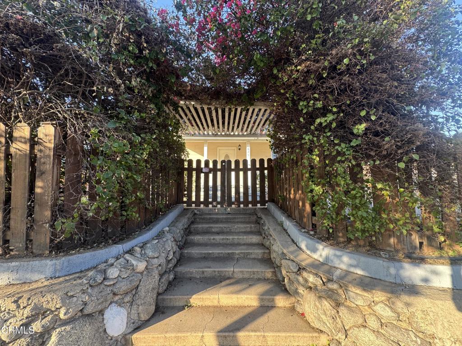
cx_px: 231
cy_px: 173
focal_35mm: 14
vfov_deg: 85.7
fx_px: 187
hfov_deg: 102.1
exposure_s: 1/99
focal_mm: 2.22
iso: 50
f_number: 2.2
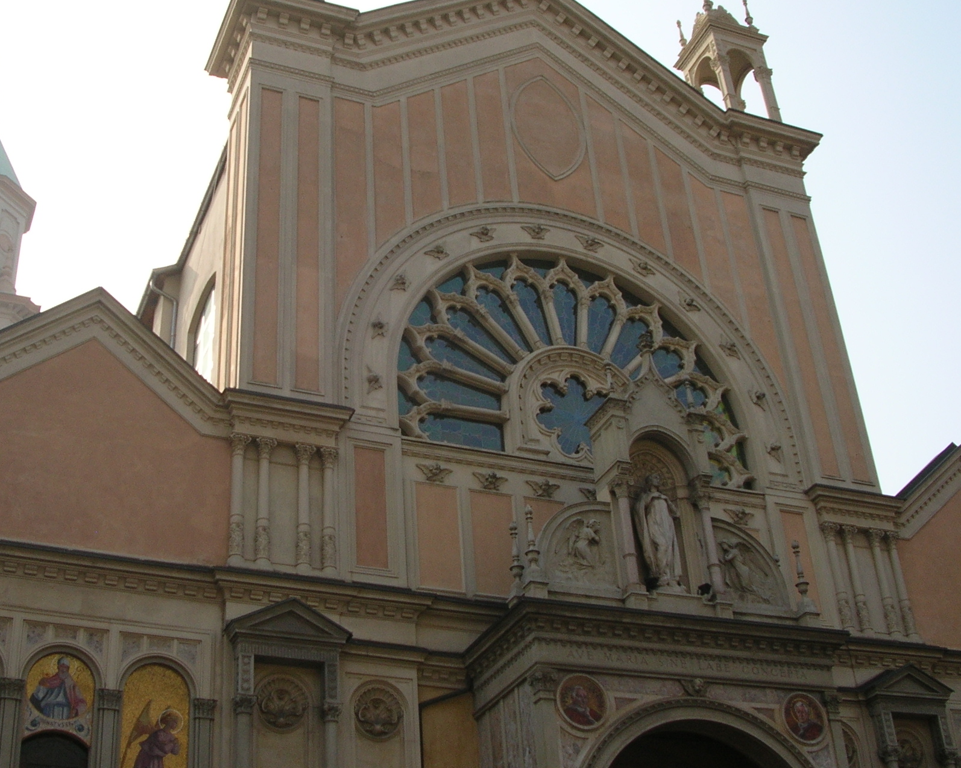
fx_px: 1394
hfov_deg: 38.0
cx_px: 443
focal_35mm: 49
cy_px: 341
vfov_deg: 30.8
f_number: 5.6
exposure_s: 1/230
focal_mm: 5.8
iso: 50
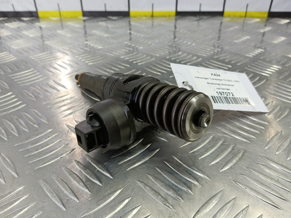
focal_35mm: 23
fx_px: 193
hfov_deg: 73.9
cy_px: 109
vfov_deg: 58.9
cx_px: 146
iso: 142
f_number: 1.6
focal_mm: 4.11
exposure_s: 1/50
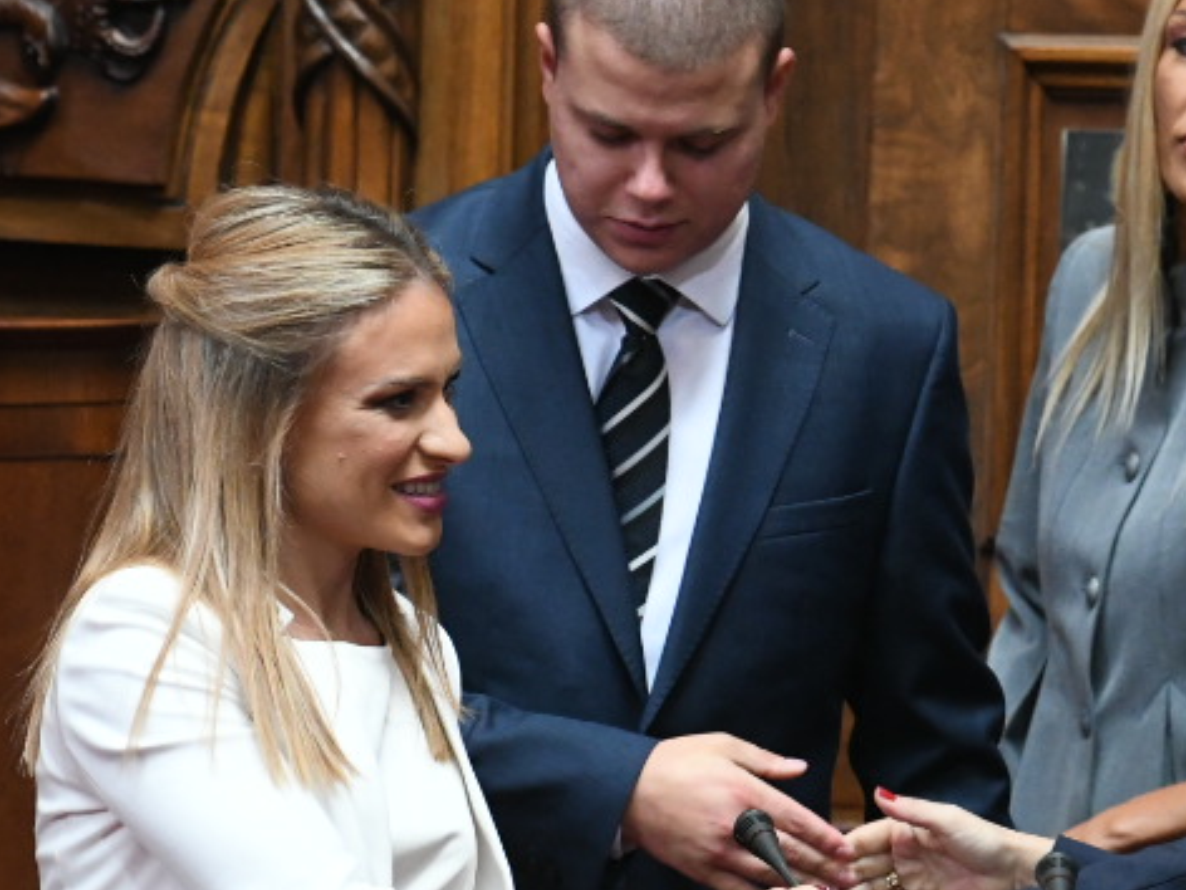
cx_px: 970
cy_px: 538
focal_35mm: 660
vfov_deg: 2.3
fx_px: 22613
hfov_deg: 3.0
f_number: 4.5
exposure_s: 1/500
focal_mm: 200
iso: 4000
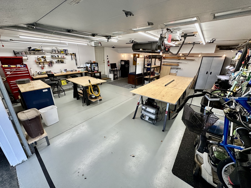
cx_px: 126
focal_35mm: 14
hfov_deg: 102.1
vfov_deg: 85.7
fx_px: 102
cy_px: 94
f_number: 2.2
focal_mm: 2.22
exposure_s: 1/120
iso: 250
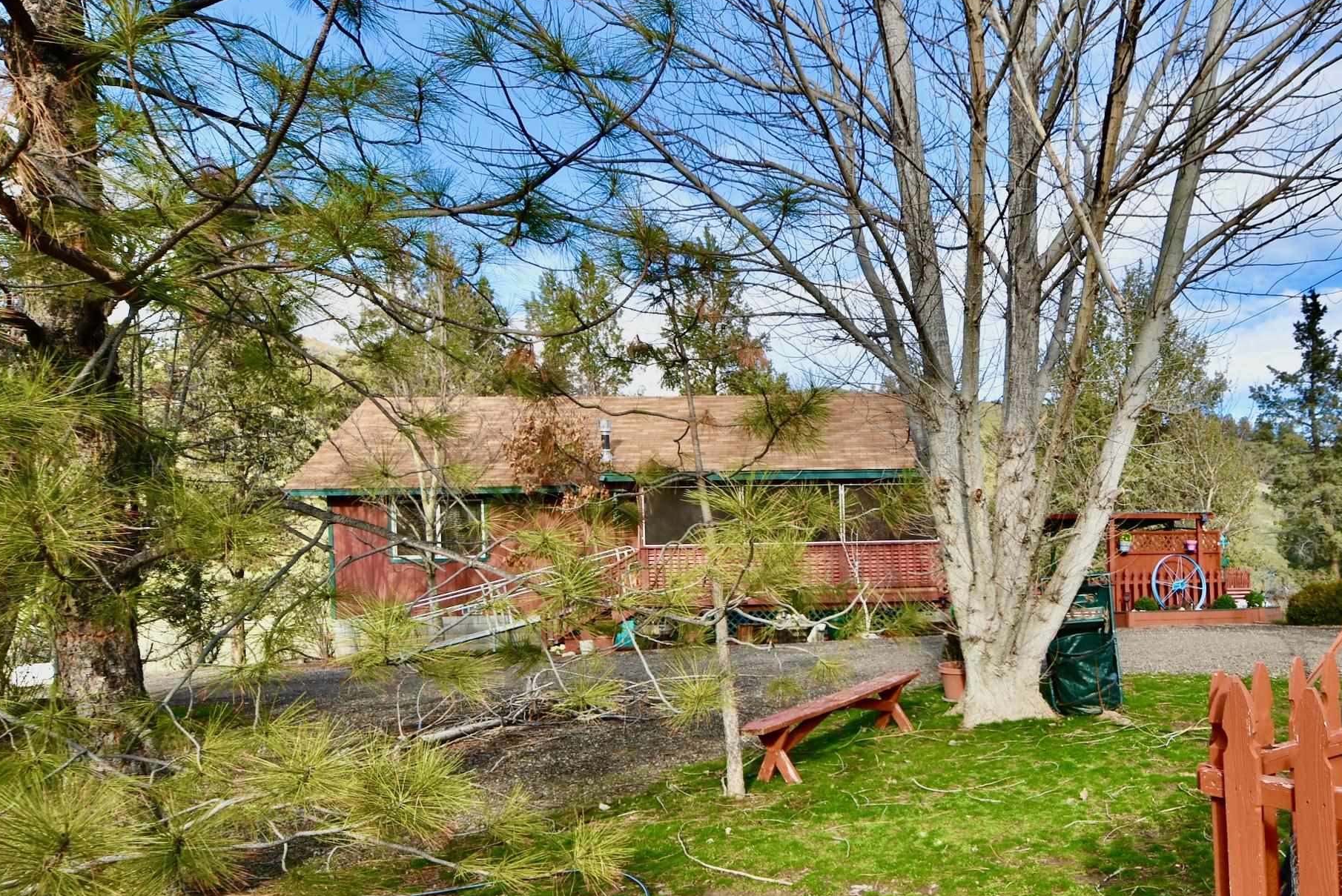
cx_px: 922
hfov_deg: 61.7
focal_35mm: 29
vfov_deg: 44.4
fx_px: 1082
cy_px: 597
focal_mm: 14
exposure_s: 1/125
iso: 100
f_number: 8
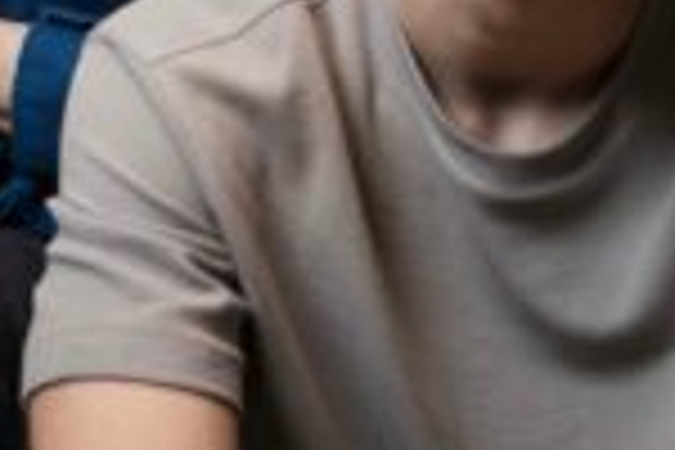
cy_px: -488
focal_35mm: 223
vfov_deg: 6.0
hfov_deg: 9.2
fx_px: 4181
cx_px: 544
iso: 500
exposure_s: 1/125
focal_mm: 48
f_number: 5
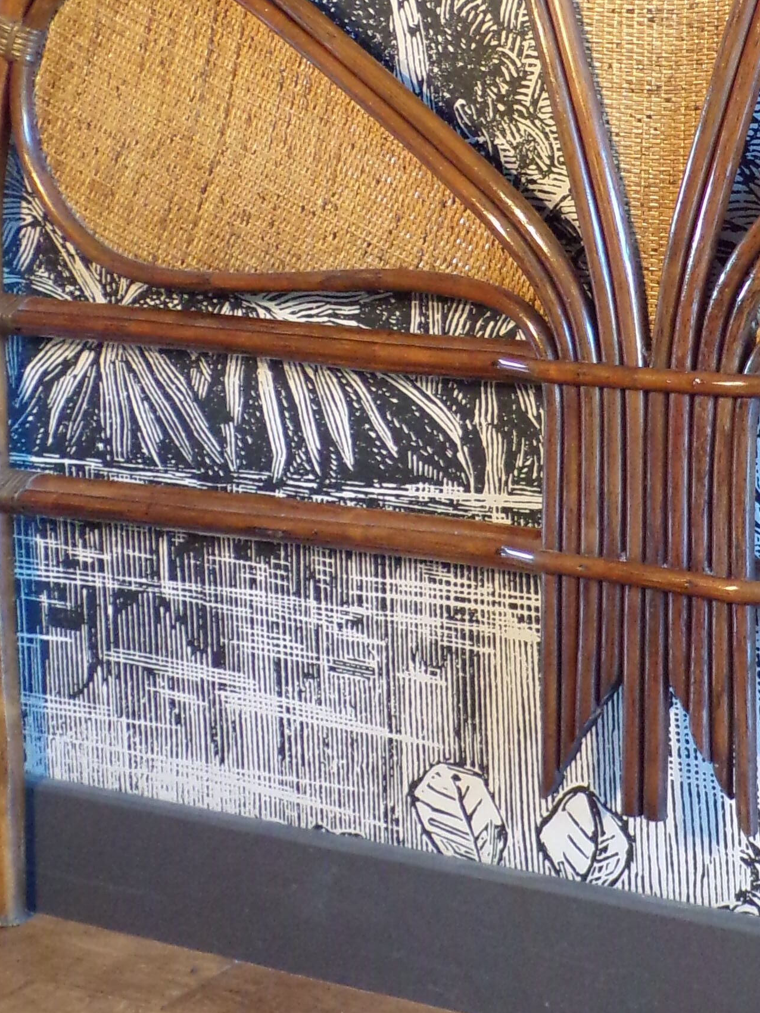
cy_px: 275
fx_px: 1903
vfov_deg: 29.4
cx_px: 827
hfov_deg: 21.5
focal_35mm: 65
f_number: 3
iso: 373
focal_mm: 4.3
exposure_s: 1/17
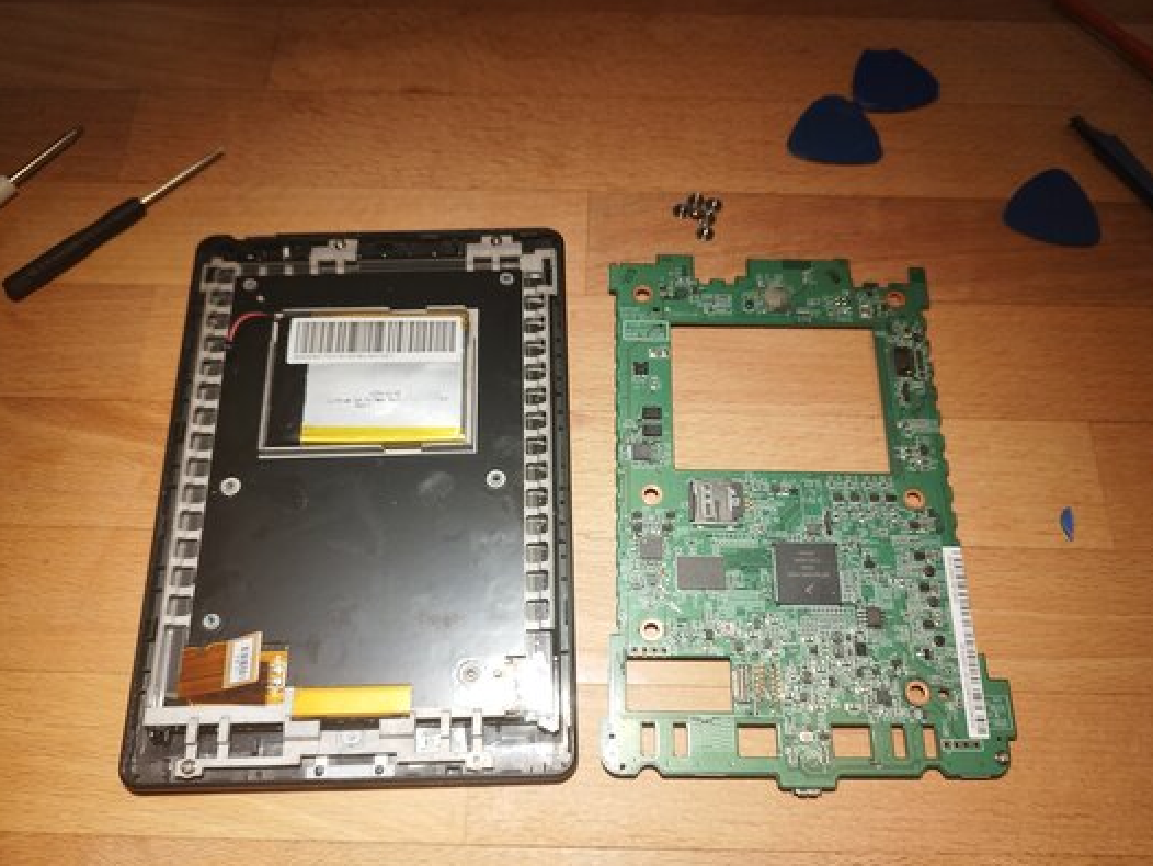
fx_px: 900
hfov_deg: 65.3
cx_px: 572
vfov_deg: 51.3
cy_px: 467
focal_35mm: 27
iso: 60
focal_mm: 5.89
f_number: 1.89
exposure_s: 1/50
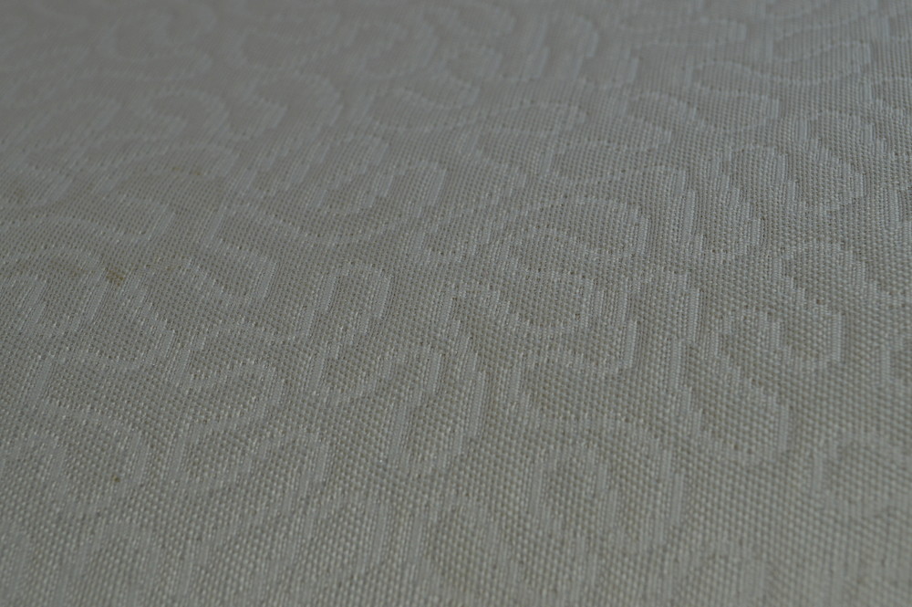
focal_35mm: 54
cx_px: 456
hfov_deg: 36.9
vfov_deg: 25.0
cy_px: 304
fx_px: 1367
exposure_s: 1/60
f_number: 8
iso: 400
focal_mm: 36
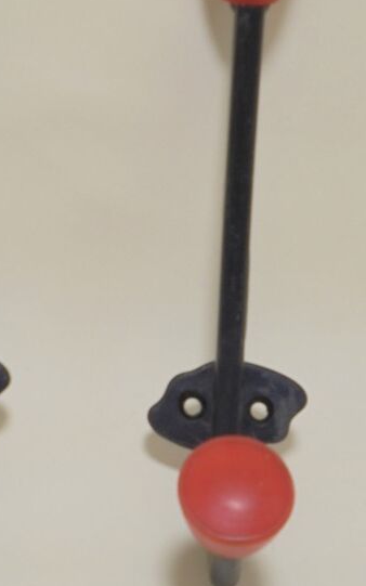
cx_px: 74
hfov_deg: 19.2
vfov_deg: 30.5
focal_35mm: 67
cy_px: 220
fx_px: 1070
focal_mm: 6.9
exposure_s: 1/40
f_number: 4.2
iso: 100
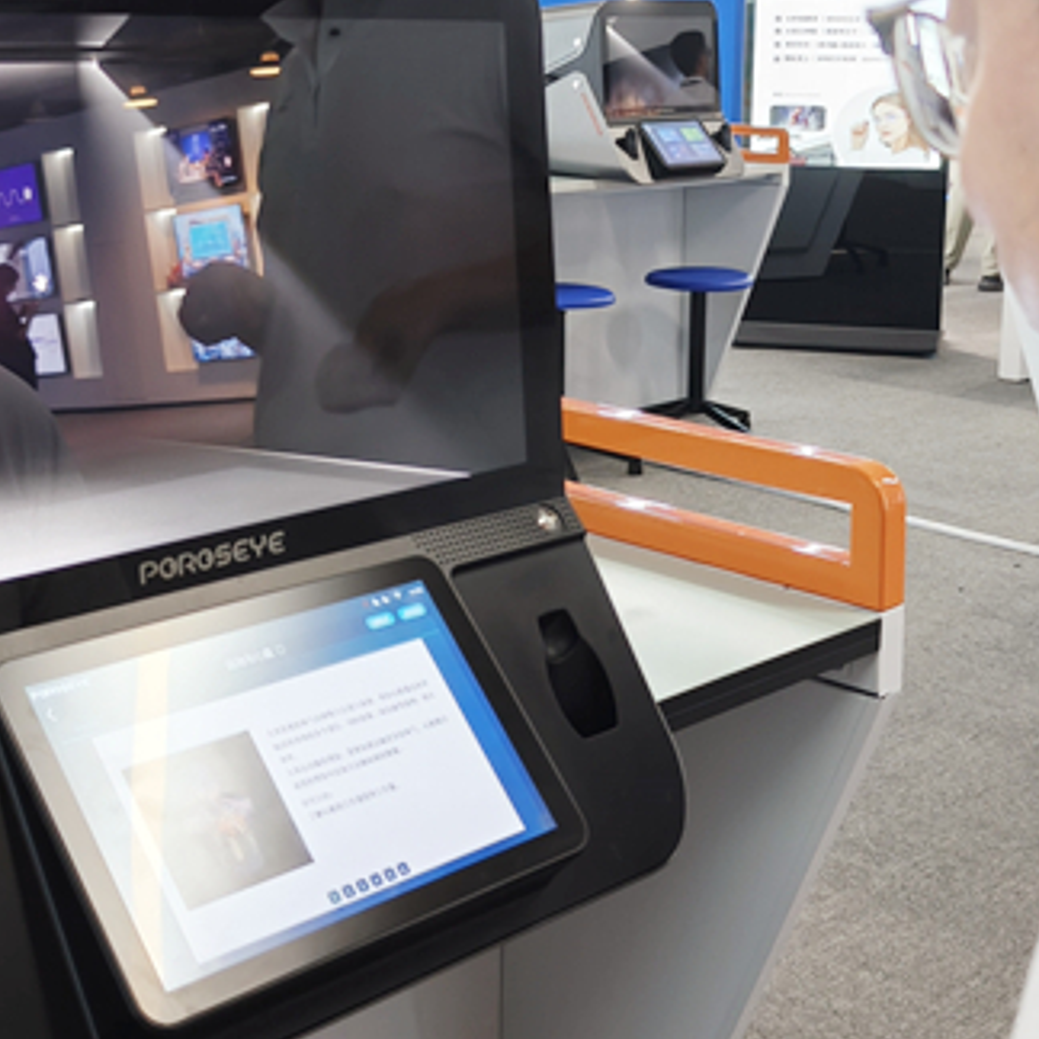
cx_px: 536
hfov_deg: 31.6
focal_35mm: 54
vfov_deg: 31.5
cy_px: 380
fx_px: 1834
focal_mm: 6.06
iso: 800
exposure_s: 1/70.9
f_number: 1.6
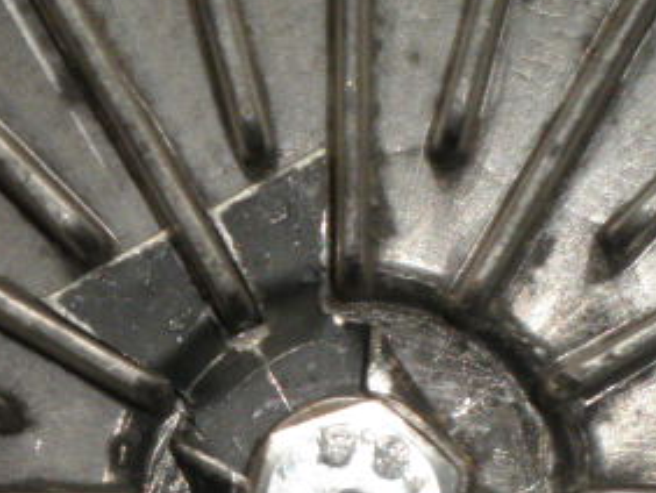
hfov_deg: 8.6
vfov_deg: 6.5
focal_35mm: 229
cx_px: 233
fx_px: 4343
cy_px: 540
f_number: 5.4
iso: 160
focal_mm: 17.8
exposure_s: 1/100
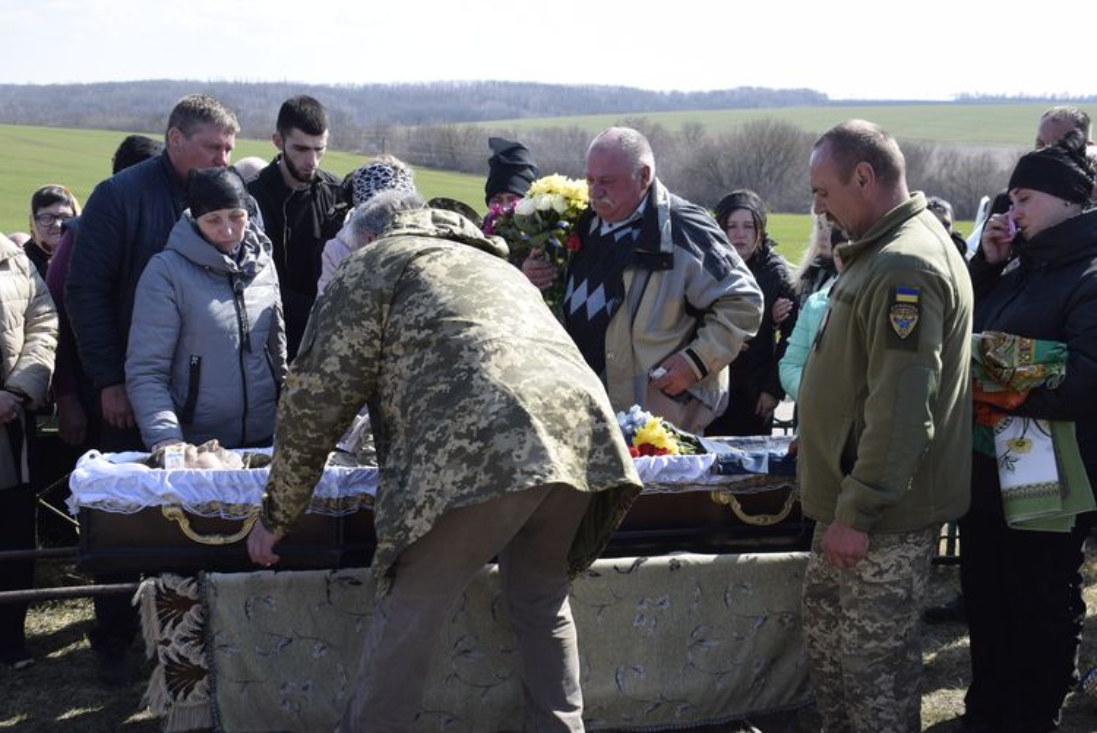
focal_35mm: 48
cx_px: 548
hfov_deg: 41.1
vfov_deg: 28.1
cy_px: 366
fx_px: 1463
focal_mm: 32
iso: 200
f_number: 8
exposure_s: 1/250
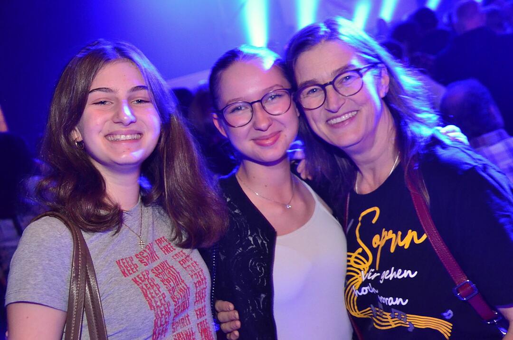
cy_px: 170
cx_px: 256
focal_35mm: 52
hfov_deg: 37.9
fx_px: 747
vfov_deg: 25.7
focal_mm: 35
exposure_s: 1/15
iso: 3200
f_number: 5.6
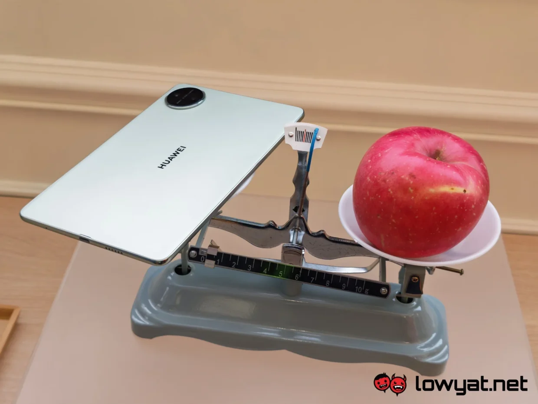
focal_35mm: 46
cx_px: 269
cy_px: 202
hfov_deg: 41.2
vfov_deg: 31.5
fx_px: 715
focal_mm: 5.4
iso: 160
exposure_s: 1/50
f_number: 1.6
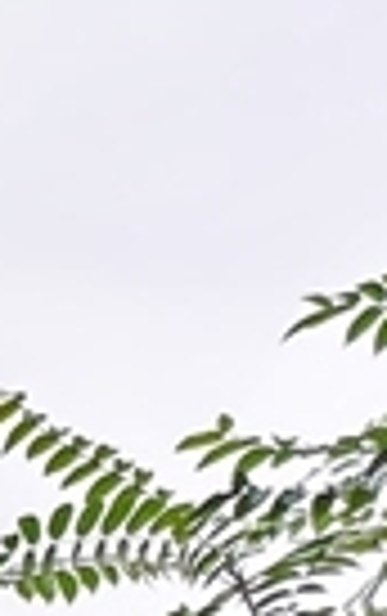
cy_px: 1232
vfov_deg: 15.2
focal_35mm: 111
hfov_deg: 8.3
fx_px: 1867
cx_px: -1040
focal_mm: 2.22
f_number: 2.2
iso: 40
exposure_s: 1/164
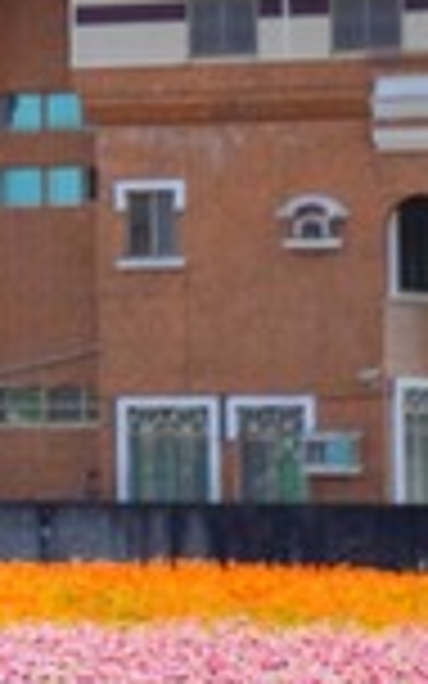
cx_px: -1144
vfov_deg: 5.3
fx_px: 7447
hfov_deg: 3.2
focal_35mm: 399
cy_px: 126
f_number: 2.8
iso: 100
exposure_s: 1/1600
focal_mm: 70
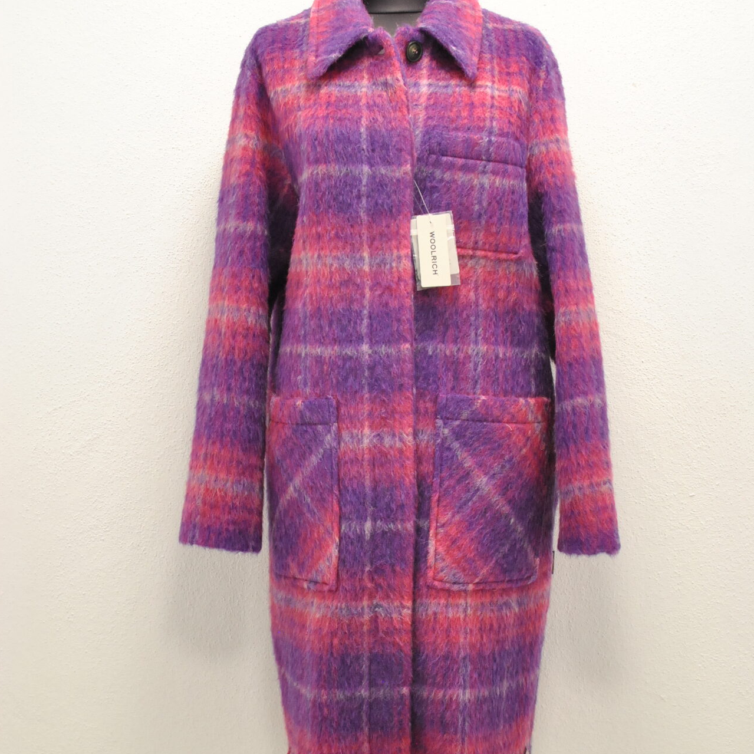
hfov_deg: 25.5
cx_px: 376
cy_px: 378
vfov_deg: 25.5
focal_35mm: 68
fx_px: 1667
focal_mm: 35
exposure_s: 1/100
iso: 800
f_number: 4
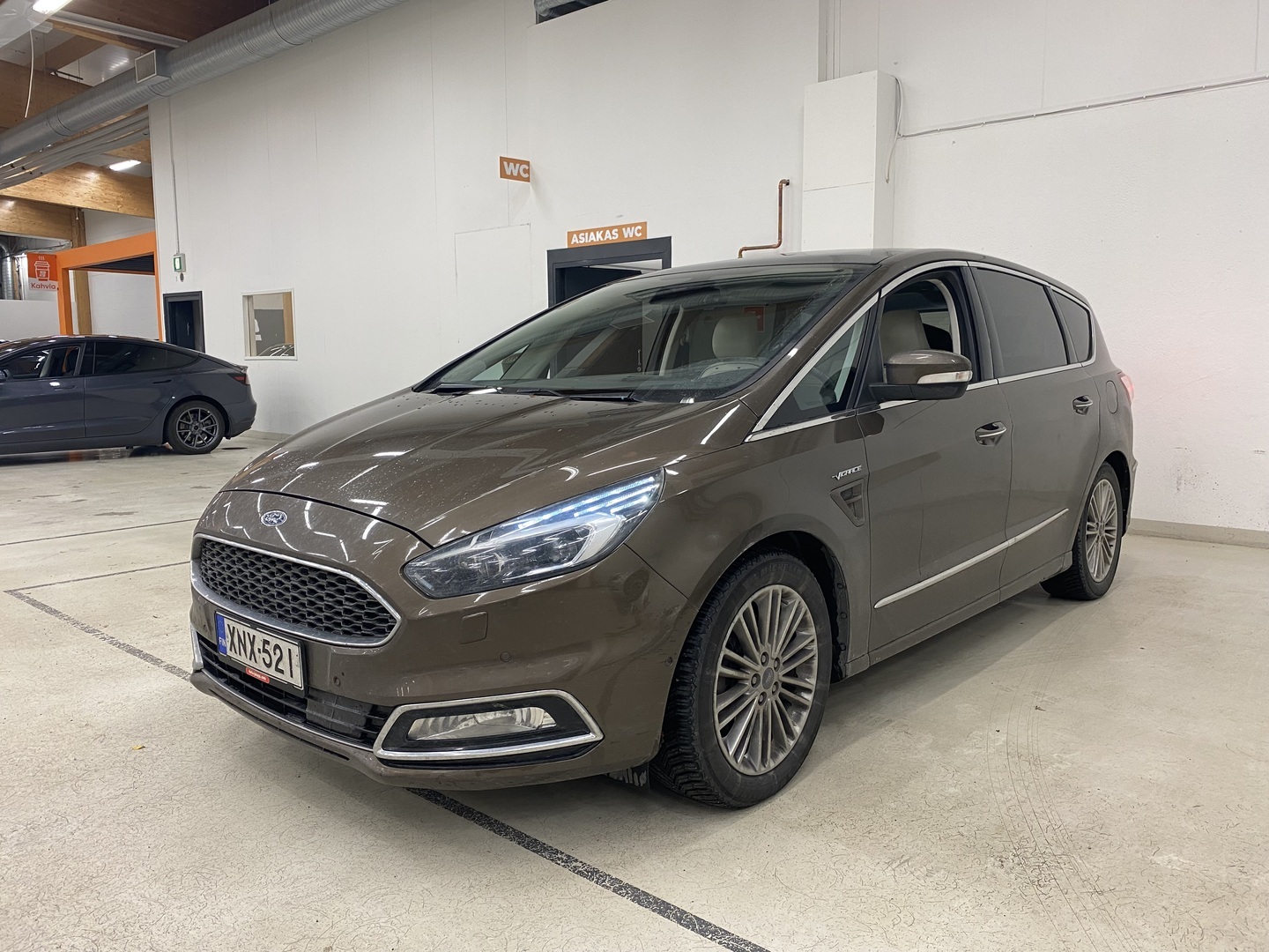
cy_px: 476
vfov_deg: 53.1
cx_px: 634
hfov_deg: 67.3
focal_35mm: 26
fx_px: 953
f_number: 1.8
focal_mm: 4.25
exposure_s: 1/50
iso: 125
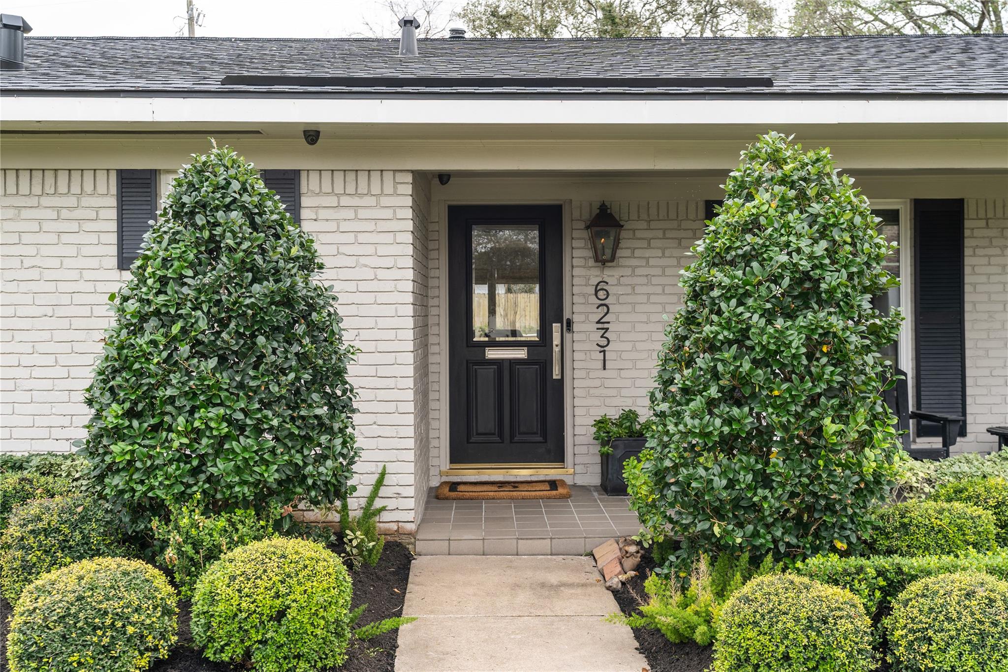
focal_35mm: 35
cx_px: 504
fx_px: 980
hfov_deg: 54.4
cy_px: 336
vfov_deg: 37.8
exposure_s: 1/125
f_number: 5.6
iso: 100
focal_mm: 35
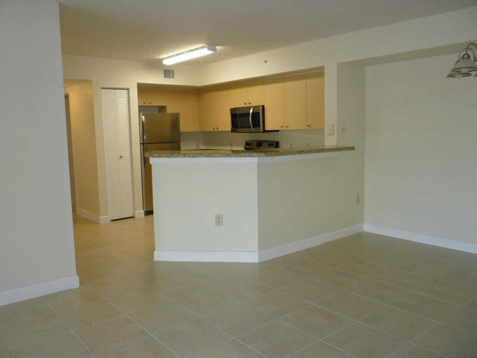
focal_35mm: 29
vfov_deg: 48.2
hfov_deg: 61.7
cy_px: 179
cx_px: 238
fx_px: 400
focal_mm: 5.2
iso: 100
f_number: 3.3
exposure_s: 1/30
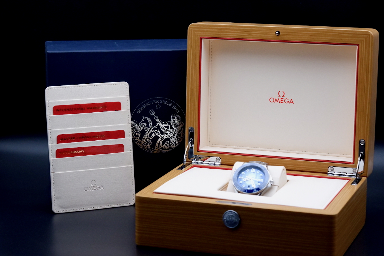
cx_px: 192
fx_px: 1013
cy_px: 128
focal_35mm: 95
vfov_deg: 14.4
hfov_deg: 21.5
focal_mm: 63.8
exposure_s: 1/4000
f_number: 6.4
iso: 5000
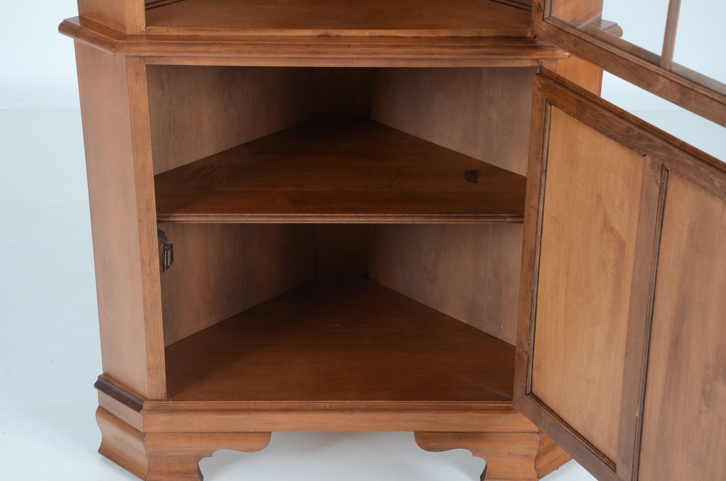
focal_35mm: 75
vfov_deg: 18.1
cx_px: 363
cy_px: 240
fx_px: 1509
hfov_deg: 27.0
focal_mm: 50
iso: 200
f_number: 9
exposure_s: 1/60
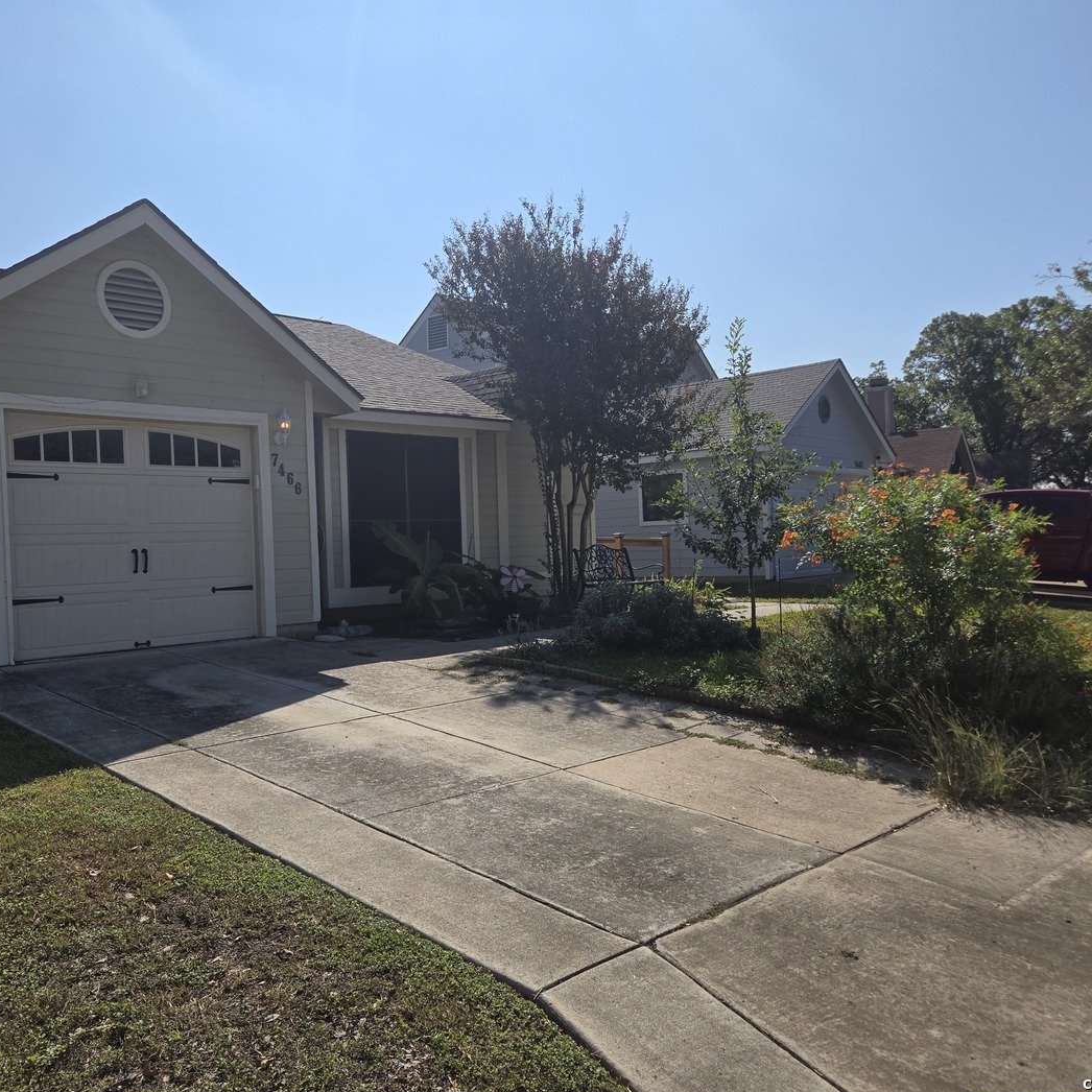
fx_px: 999
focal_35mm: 28
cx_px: 442
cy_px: 546
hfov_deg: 56.9
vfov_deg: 57.3
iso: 25
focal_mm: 5.4
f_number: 1.8
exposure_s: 1/3418
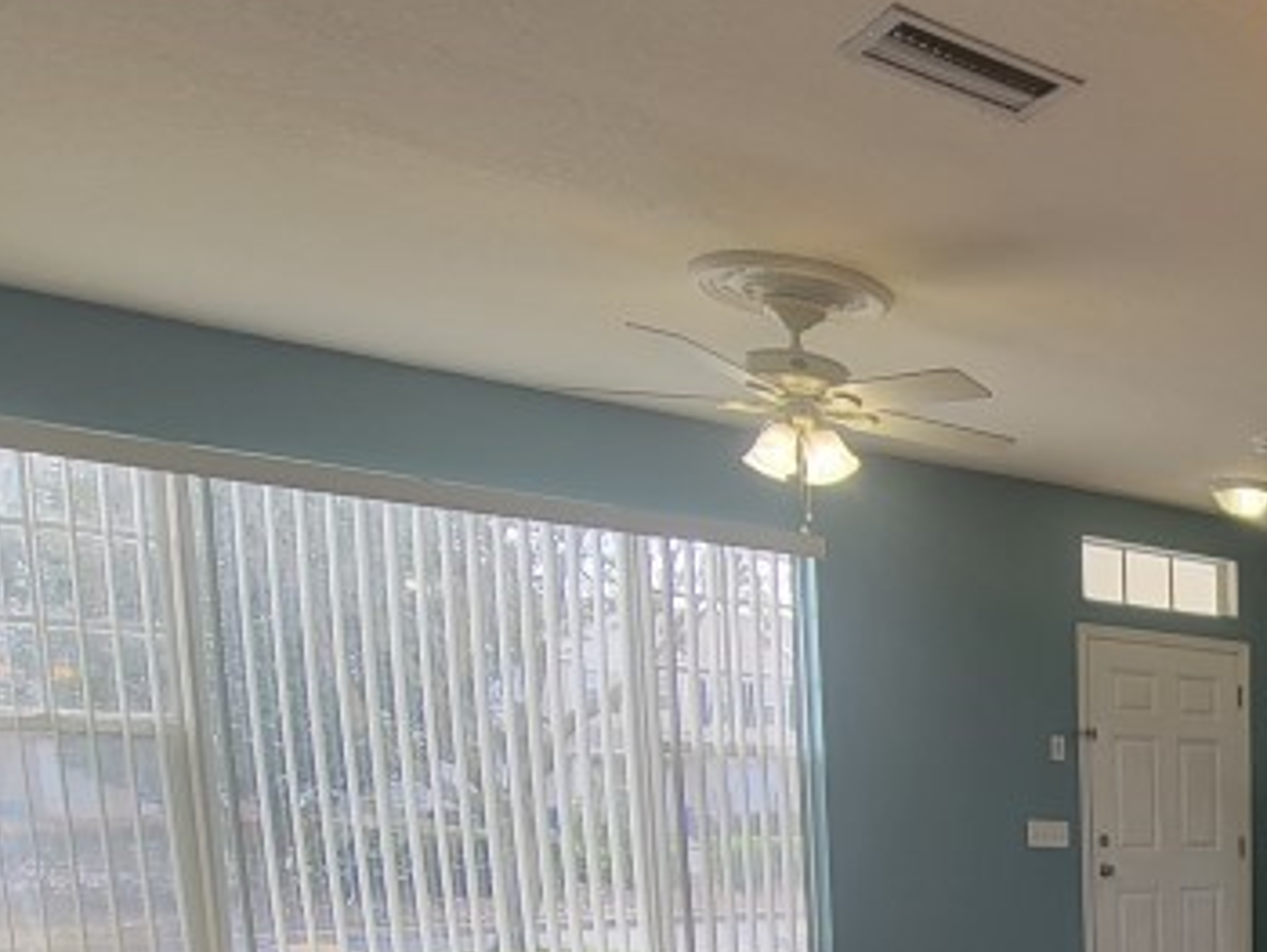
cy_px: 1024
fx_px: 1392
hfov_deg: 37.1
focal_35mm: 38
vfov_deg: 33.4
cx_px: 1528
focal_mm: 2.2
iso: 80
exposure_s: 1/60
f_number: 2.2
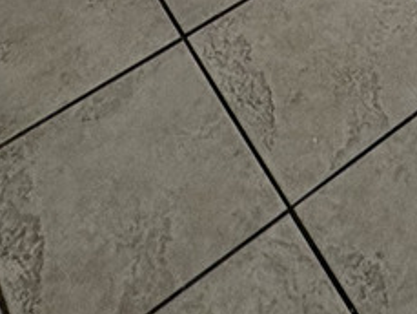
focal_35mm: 88
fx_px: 1061
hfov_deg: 21.1
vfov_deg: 10.6
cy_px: -670
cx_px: 464
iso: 125
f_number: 2.2
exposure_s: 1/60
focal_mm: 2.22
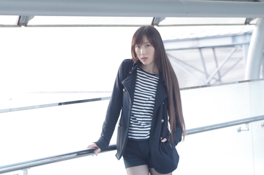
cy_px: 88
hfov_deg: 18.3
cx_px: 132
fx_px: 820
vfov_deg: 12.2
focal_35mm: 112
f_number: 4
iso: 640
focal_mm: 75
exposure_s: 1/80
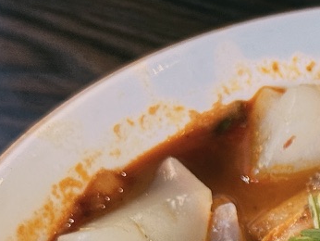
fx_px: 1314
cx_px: 454
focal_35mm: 142
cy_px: 338
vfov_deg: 10.2
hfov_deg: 13.2
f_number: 1.78
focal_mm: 6.76
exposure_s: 1/50
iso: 250
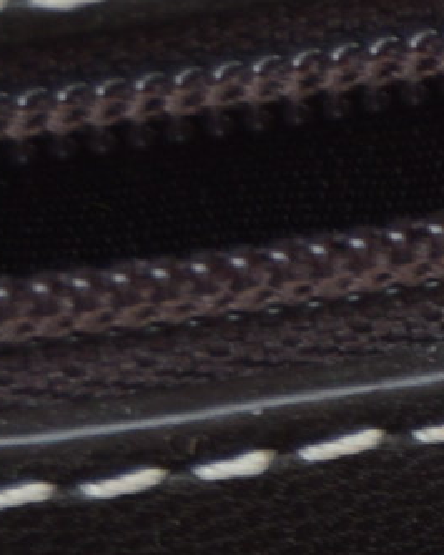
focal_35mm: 608
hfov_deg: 2.5
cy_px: 1341
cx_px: 1866
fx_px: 9991
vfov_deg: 3.1
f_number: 5.3
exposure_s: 1/160
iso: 200
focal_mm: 48
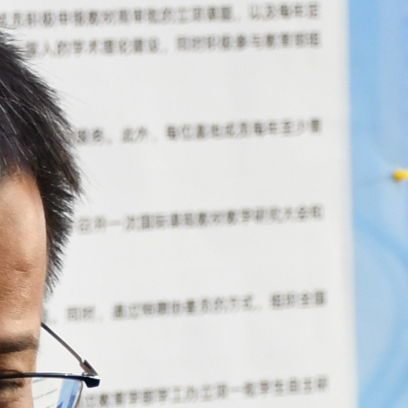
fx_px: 4987
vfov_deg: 4.7
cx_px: -313
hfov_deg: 4.6
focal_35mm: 374
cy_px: 564
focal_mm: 38
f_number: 4.2
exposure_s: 1/80
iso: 800
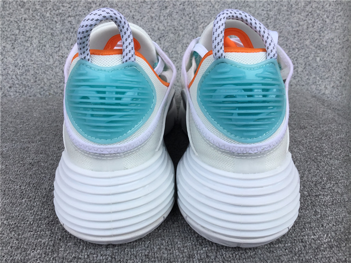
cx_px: 176
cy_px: 132
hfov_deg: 58.4
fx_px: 314
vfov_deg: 45.4
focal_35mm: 31
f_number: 2.4
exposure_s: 1/815
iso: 25
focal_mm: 3.3
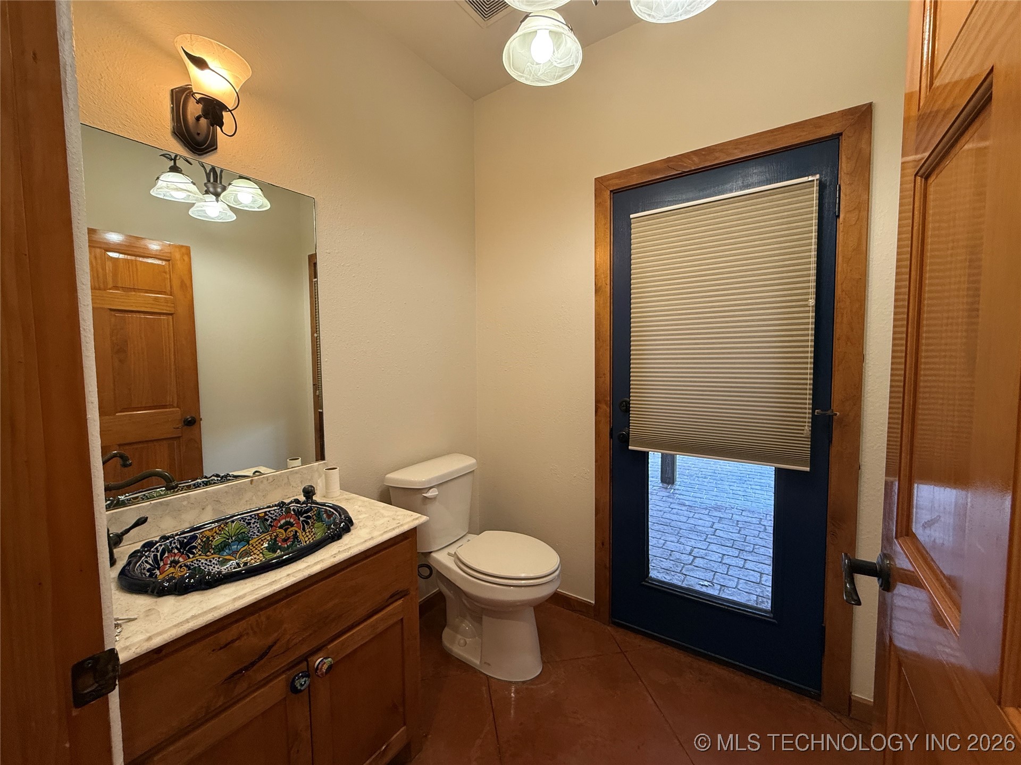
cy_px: 382
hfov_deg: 102.1
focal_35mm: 14
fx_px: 413
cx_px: 510
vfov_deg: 85.7
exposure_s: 1/120
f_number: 2.2
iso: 200
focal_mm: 2.22
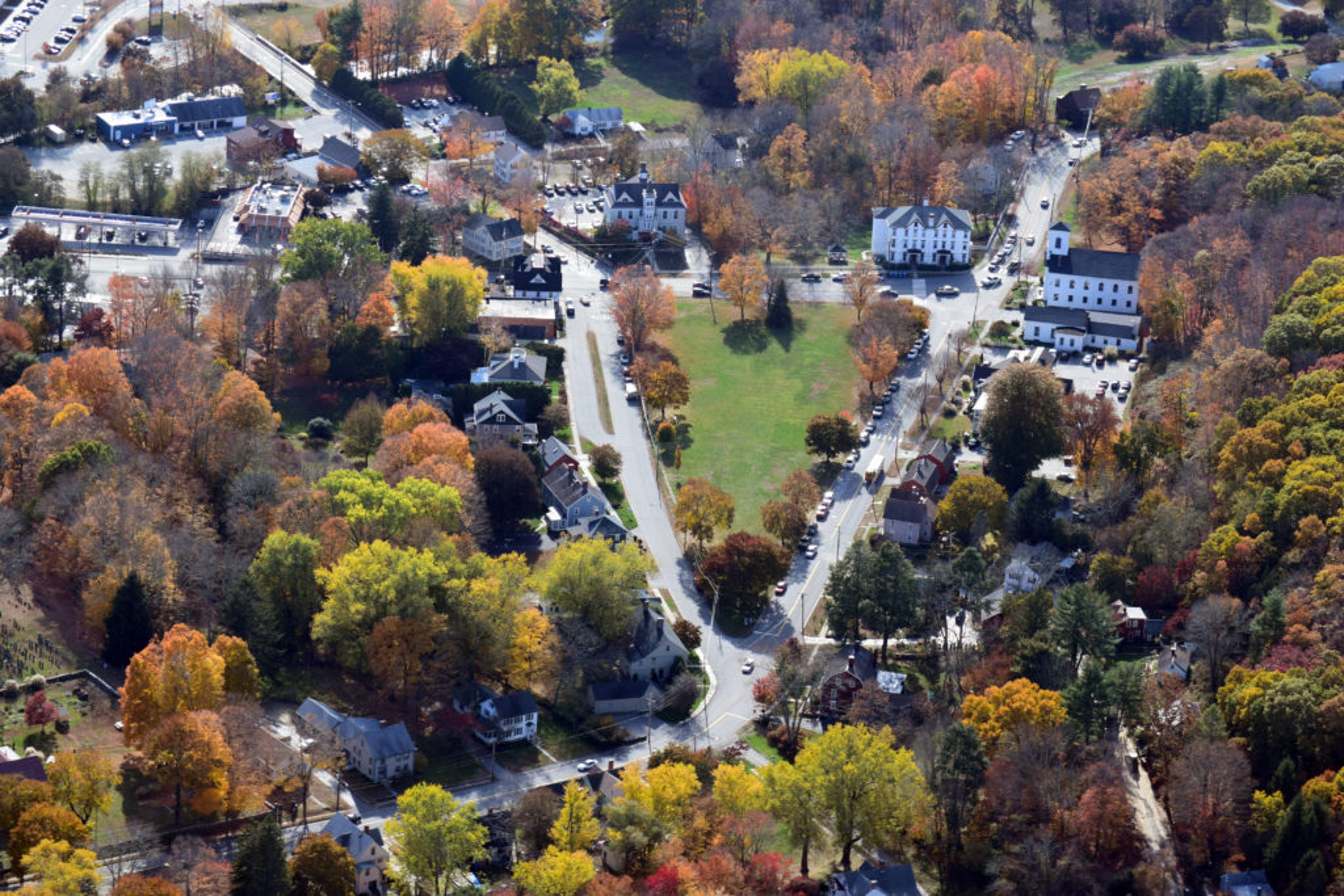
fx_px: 5152
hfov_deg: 14.9
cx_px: 672
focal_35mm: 138
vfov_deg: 9.9
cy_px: 448
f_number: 11
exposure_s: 1/320
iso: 400
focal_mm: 92
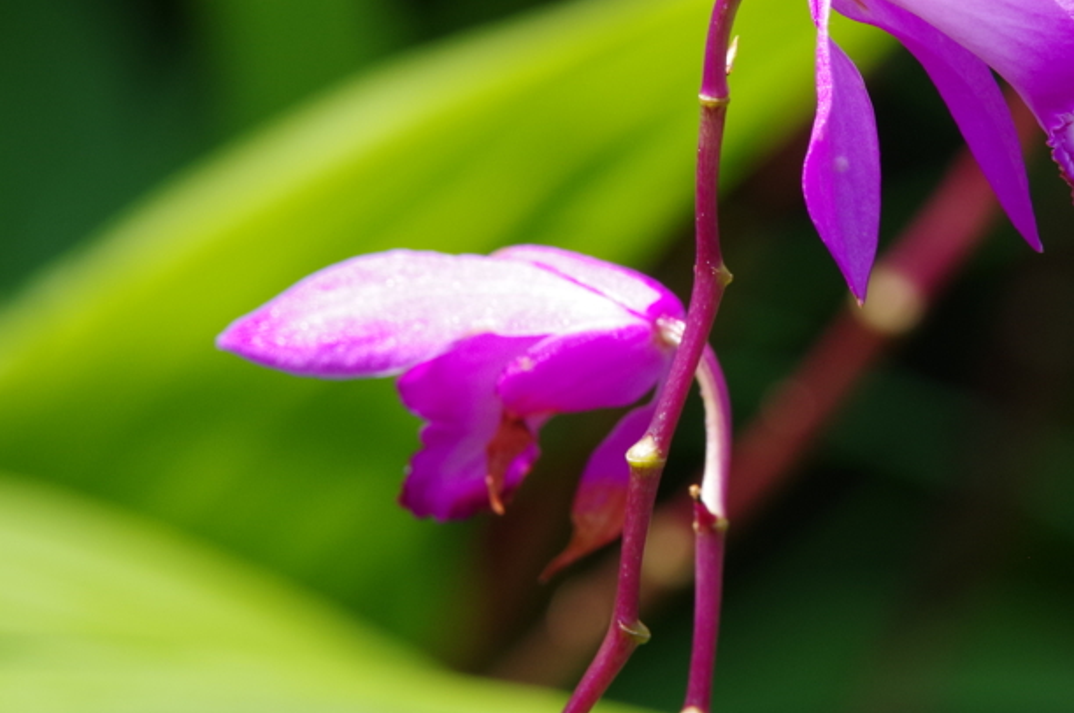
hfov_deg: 1.6
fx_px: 37352
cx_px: 758
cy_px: 211
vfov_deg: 1.1
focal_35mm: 1254
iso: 400
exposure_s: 1/160
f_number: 10
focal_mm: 500
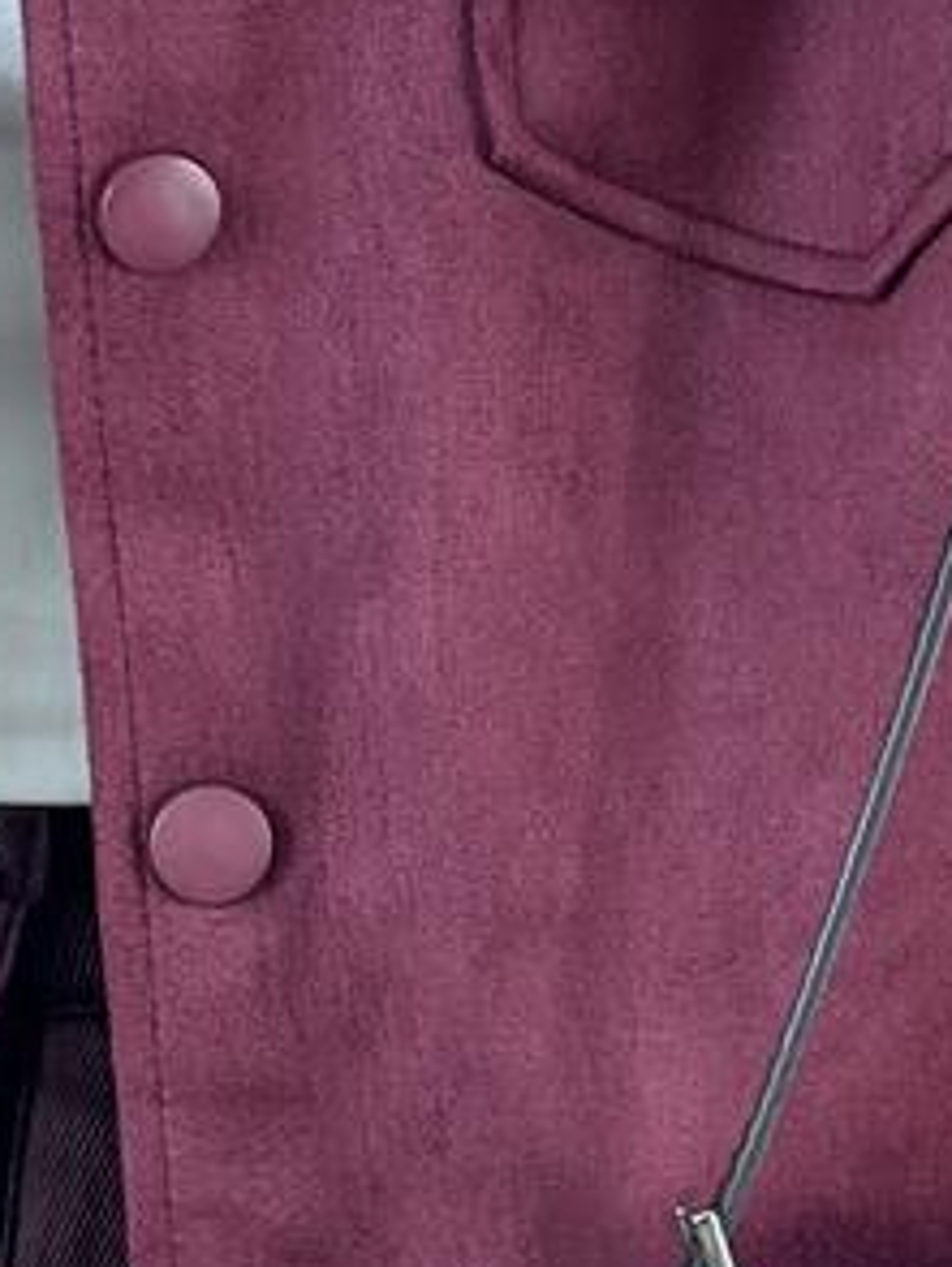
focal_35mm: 261
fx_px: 9557
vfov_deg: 7.6
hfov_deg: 5.7
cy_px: 569
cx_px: 43
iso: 125
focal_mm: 6.86
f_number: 1.78
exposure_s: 1/100
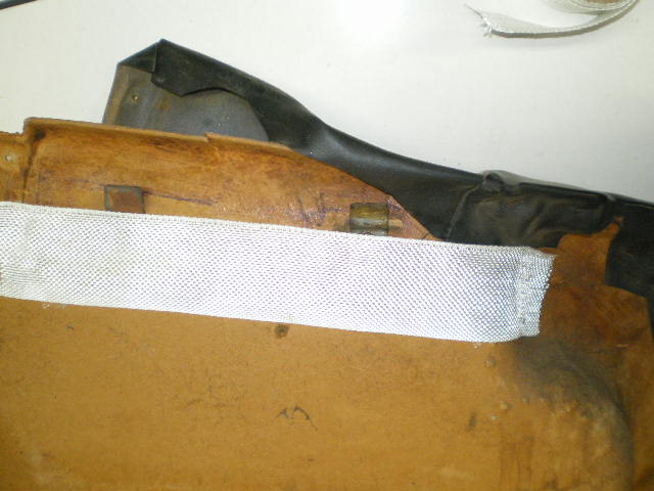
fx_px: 718
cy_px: 246
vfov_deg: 37.7
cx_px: 327
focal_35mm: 38
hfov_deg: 49.0
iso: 400
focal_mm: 6.3
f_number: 3.1
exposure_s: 1/30
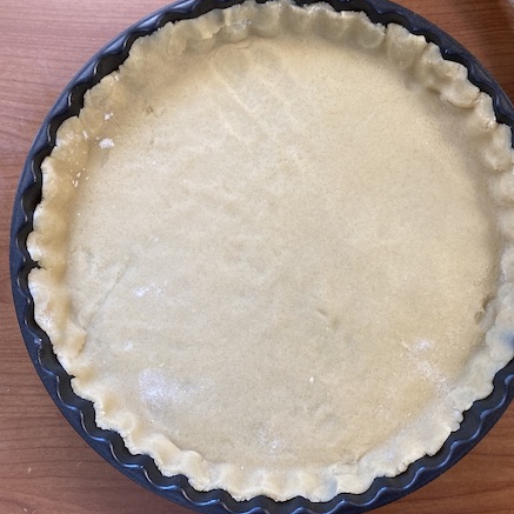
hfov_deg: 48.3
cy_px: 255
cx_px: 296
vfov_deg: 48.5
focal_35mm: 34
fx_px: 571
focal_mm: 3.99
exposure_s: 1/50
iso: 100
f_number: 1.8
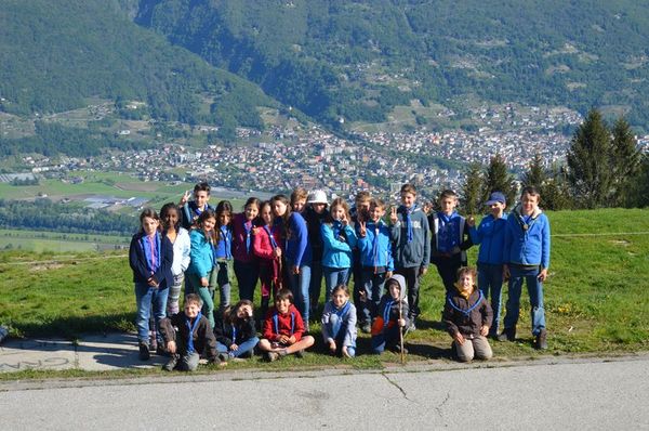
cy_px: 216
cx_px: 324
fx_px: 1485
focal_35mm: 82
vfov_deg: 16.5
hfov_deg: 24.7
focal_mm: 55
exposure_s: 1/250
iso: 100
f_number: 7.1
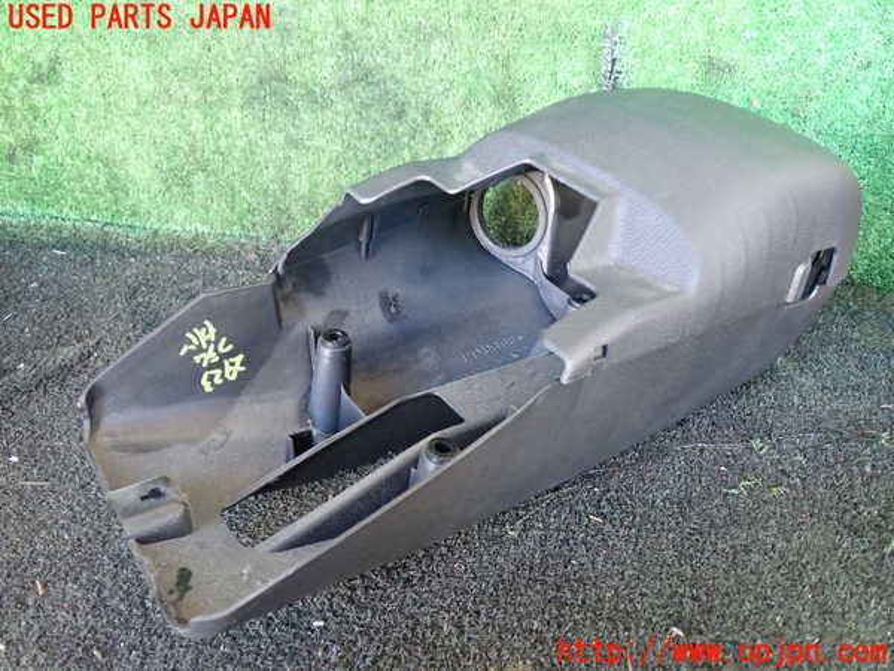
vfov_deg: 46.8
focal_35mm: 30
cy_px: 336
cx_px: 447
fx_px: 775
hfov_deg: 60.0
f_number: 2.3
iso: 500
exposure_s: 1/30
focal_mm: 5.4
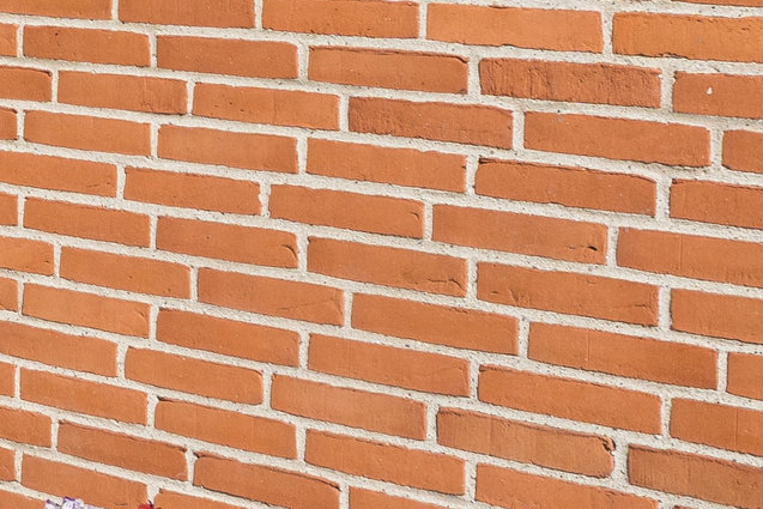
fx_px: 2395
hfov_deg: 14.5
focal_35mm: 113
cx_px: -829
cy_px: -110
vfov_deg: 11.9
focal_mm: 24
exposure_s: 1/3200
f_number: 7.1
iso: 800
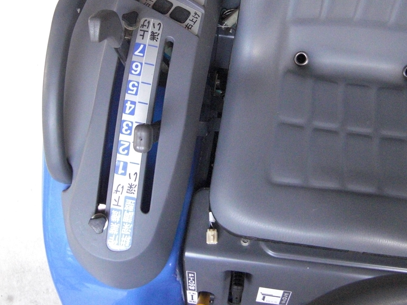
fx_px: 435
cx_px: 228
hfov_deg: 50.0
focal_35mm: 37
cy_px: 108
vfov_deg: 38.3
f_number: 2.6
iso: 800
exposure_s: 1/100
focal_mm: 4.9
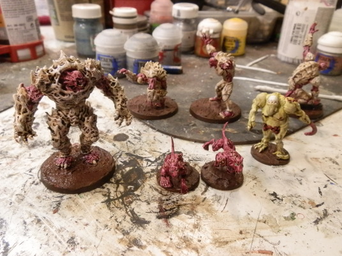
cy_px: 128
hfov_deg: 63.4
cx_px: 171
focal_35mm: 28
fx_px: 277
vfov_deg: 49.7
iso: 400
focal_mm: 5
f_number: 3.1
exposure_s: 1/80
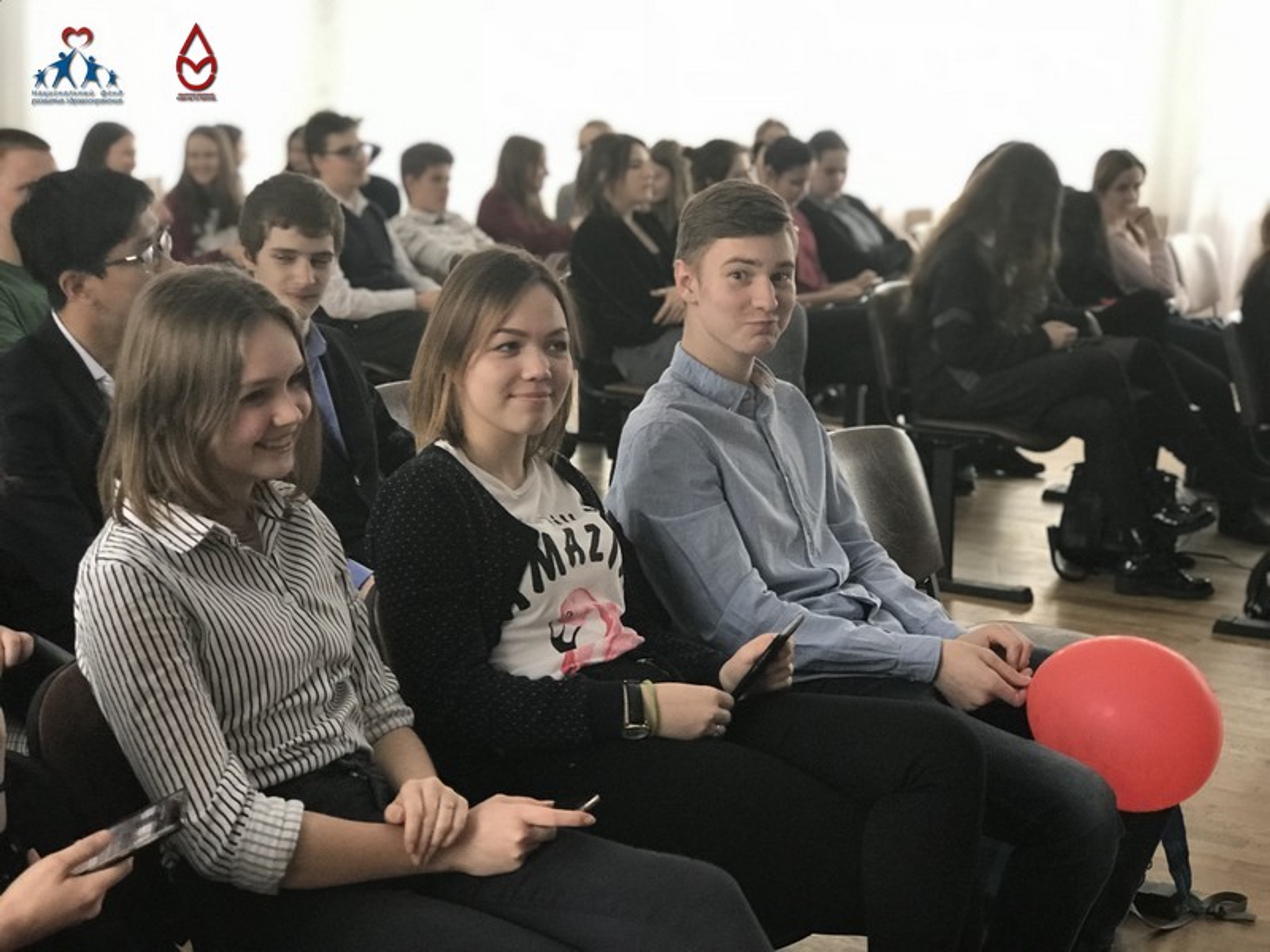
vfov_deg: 25.7
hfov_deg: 33.8
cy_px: 476
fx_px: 2091
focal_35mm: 57
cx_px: 635
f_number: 2.8
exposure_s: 1/50
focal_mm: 6.6
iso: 200
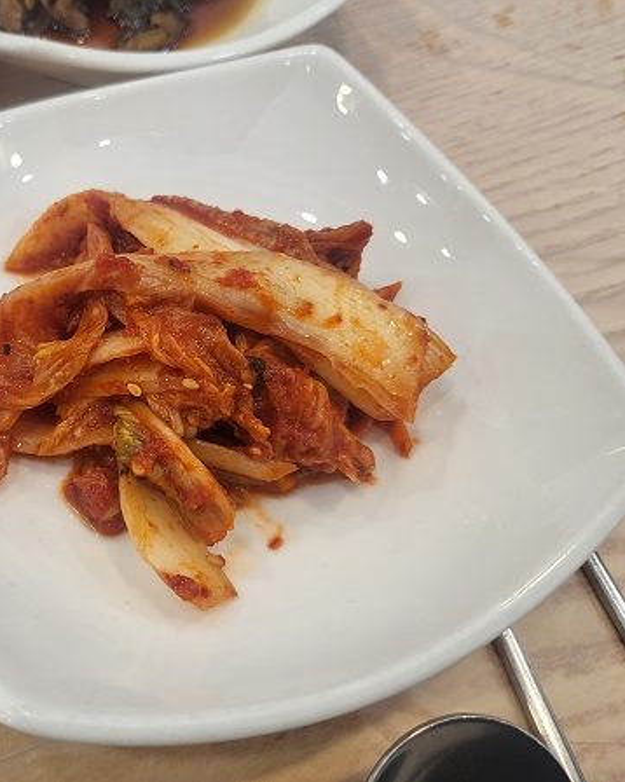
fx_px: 787
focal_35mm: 34
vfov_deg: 52.9
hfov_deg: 41.5
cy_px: 391
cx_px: 129
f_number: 1.8
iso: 200
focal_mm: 4.25
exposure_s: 1/120
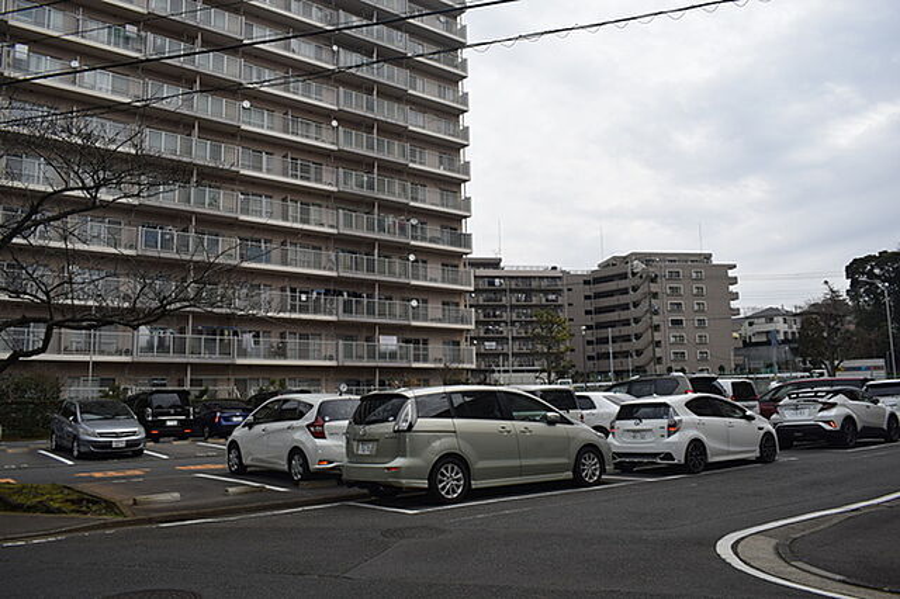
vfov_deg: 43.6
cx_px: 450
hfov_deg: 62.0
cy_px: 300
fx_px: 750
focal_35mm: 30
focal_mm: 20
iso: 100
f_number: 7.1
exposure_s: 1/200
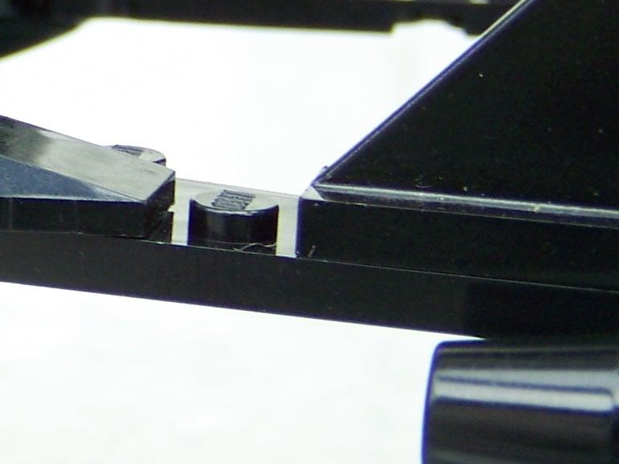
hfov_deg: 12.5
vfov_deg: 9.7
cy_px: 71
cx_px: -220
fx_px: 2718
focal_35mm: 152
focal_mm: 6.3
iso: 64
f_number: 2.8
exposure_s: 1/60
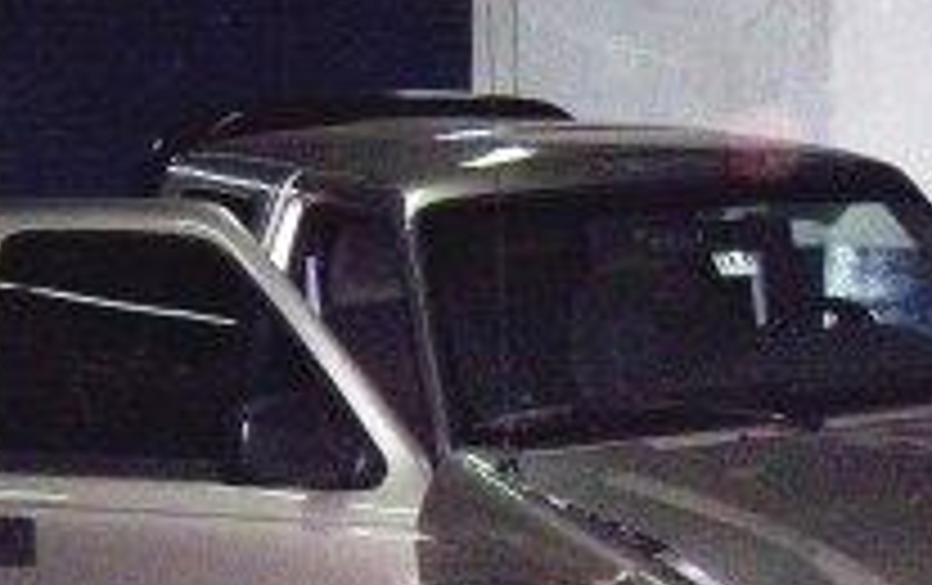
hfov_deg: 22.9
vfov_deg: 14.5
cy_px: 608
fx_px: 2264
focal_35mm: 89
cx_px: 750
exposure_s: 1/60
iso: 140
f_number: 3.84
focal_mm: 5.26
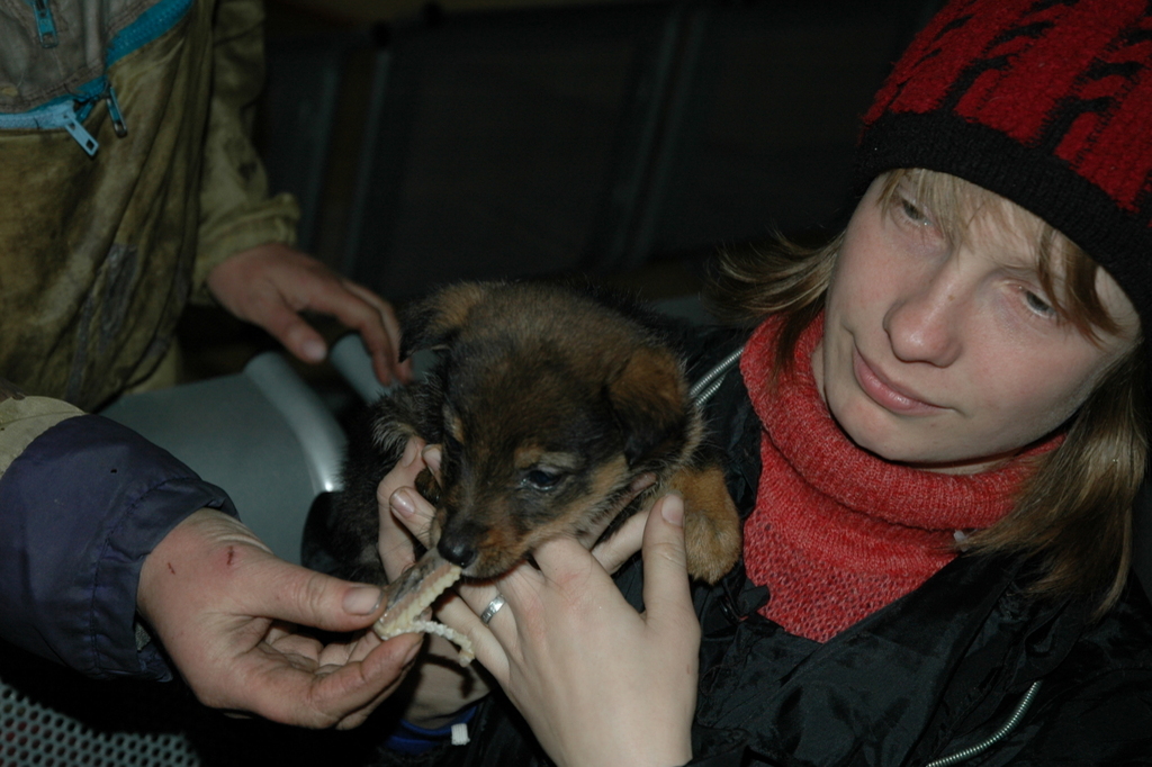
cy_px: 384
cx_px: 576
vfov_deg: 19.7
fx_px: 2207
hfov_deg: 29.3
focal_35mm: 69
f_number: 4.5
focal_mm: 46
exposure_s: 1/60
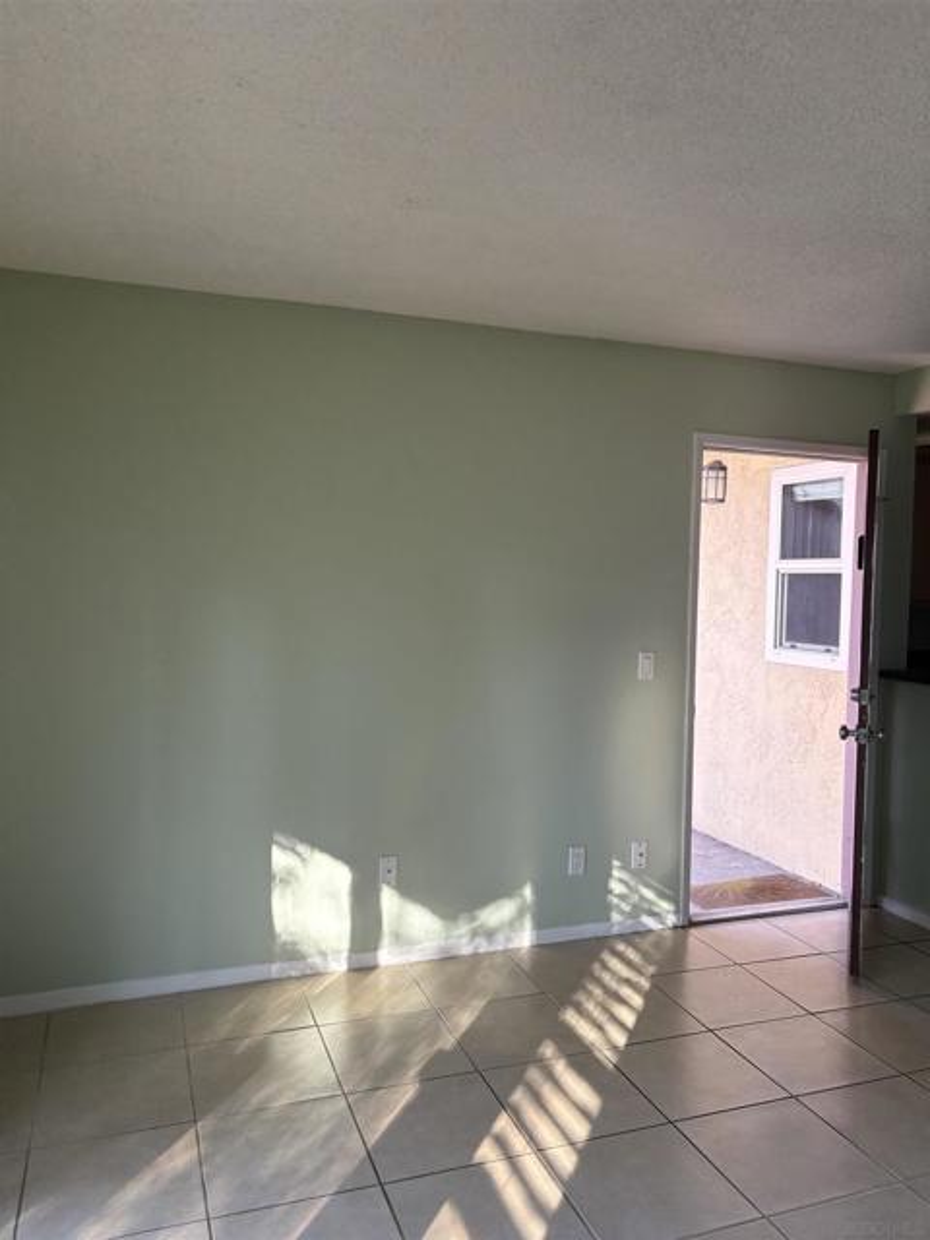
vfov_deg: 67.3
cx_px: 465
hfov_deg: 53.1
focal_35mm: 26
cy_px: 620
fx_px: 931
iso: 125
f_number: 1.6
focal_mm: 5.96
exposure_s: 1/113
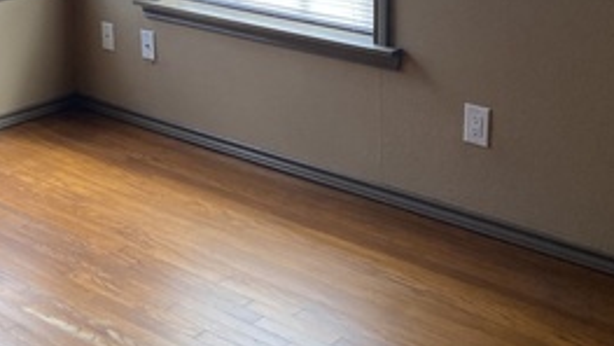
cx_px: -7
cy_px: -145
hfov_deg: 28.6
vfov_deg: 16.2
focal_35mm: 69
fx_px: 1123
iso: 125
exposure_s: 1/121
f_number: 1.8
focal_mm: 4.25
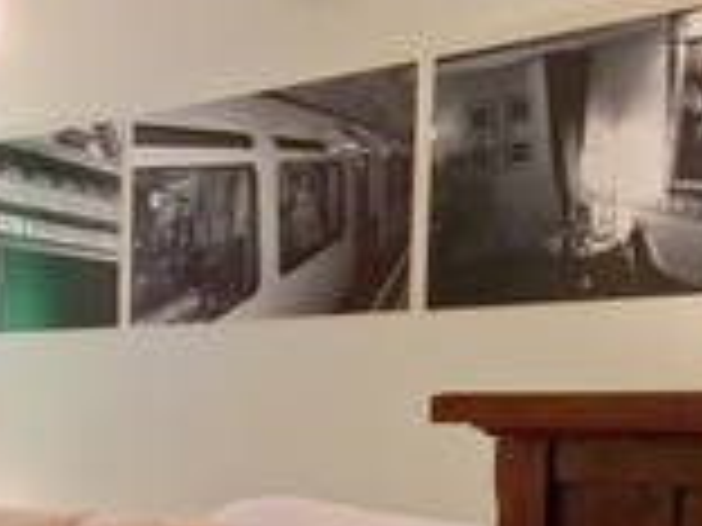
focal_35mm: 67
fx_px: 1359
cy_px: 530
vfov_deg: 21.2
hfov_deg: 27.2
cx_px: -9
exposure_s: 1/15
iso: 50
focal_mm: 4.15
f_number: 2.2
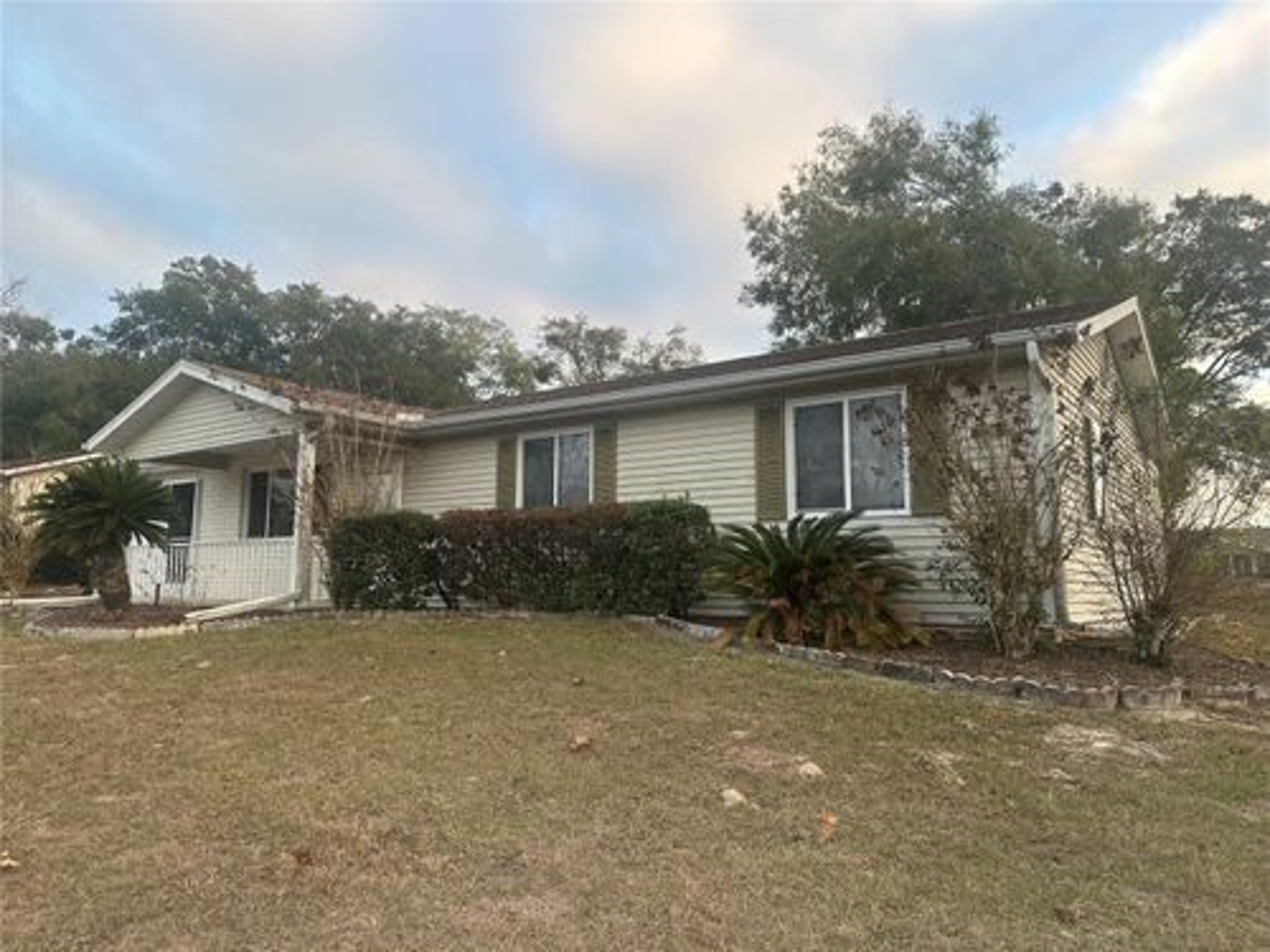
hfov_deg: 71.6
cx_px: 635
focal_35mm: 24
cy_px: 476
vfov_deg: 56.8
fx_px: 881
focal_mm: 6.86
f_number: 1.78
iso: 80
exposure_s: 1/376
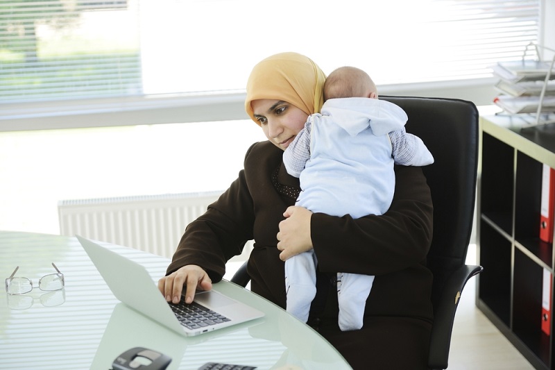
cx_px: 278
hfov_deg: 28.8
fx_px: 1079
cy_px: 185
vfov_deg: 19.4
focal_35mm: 70
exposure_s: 1/160
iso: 200
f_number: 3.2
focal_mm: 70
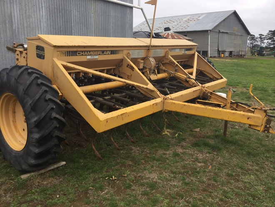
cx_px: 138
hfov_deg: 58.4
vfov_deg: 45.4
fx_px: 246
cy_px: 104
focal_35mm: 31
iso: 25
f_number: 2.4
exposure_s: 1/335
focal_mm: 3.3
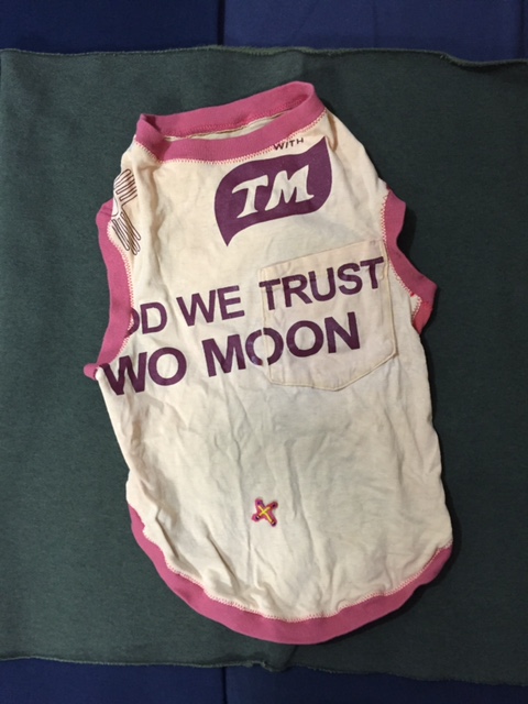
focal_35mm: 29
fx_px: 590
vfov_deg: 61.7
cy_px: 352
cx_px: 264
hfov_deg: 48.2
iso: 200
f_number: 2.2
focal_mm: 4.15
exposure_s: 1/33
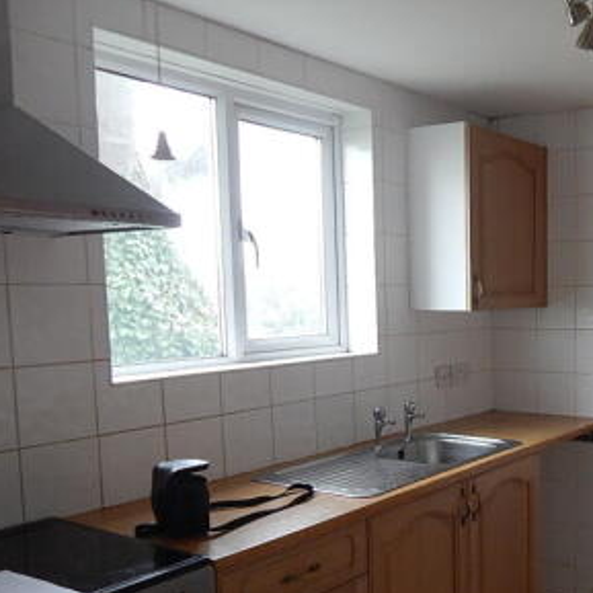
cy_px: 379
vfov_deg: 40.6
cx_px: 520
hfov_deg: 38.4
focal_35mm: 41
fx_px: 795
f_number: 3
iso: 280
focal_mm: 4
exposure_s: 1/30
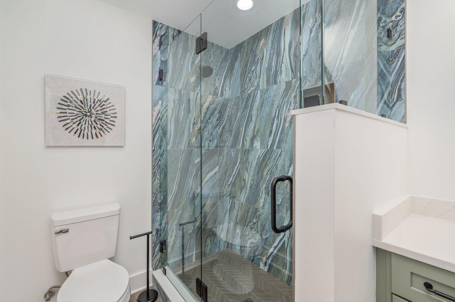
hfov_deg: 98.6
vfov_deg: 75.4
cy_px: 151
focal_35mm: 16
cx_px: 228
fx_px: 196
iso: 100
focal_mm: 15.5
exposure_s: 1/50
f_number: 9
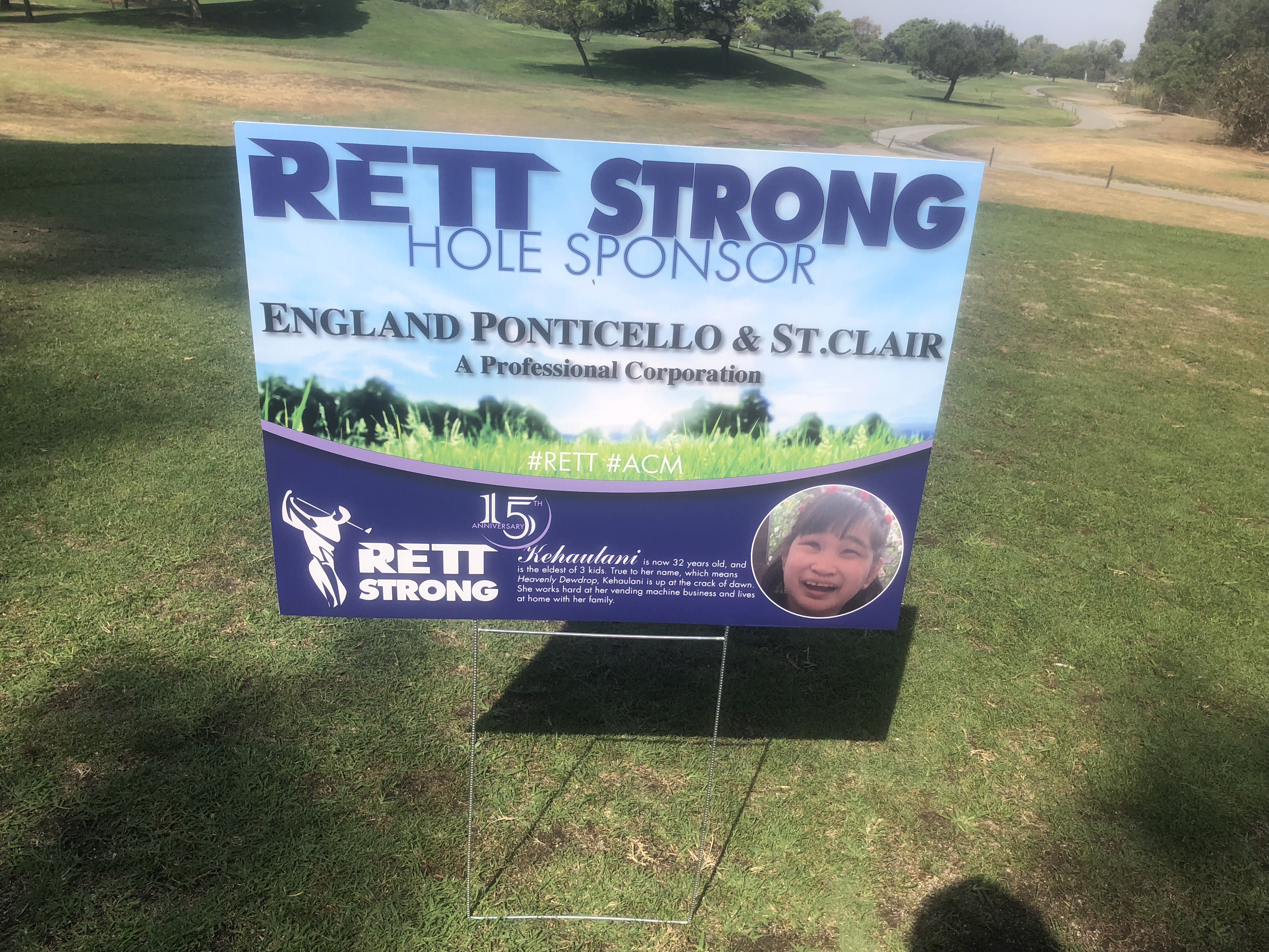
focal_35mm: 28
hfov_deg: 63.4
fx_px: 1026
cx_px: 634
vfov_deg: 49.7
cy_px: 476
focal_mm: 4
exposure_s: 1/2288
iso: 20
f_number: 1.8
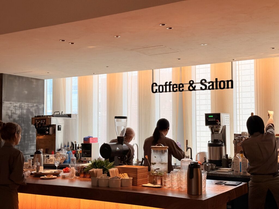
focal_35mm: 48
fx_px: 387
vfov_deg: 30.3
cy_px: 104
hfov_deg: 39.7
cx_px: 140
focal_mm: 6.76
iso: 50
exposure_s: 1/201
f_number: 1.78
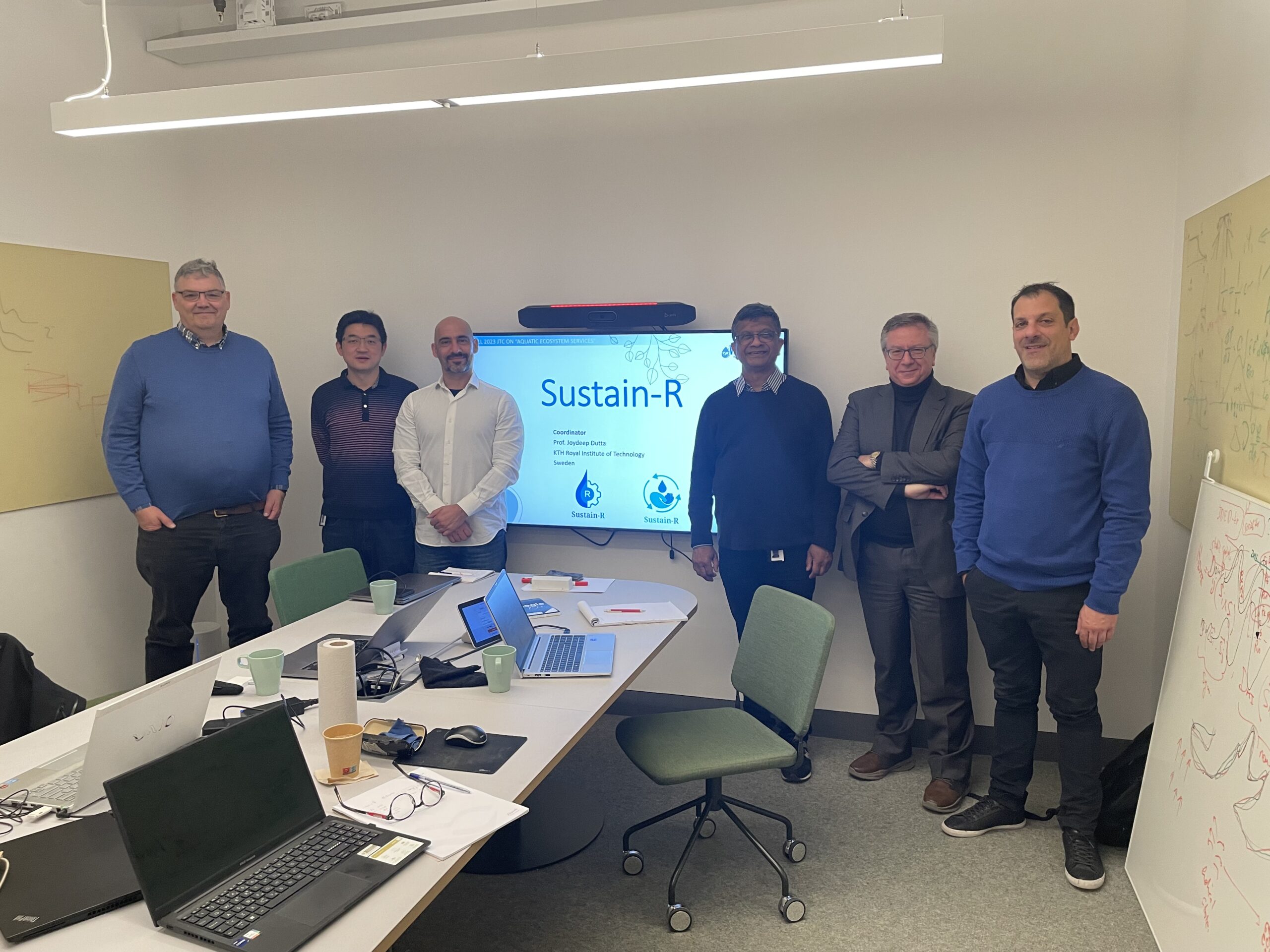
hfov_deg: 67.3
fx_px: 954
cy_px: 476
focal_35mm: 26
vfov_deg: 53.1
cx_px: 635
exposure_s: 1/50
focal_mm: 4.2
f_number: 1.6
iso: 125
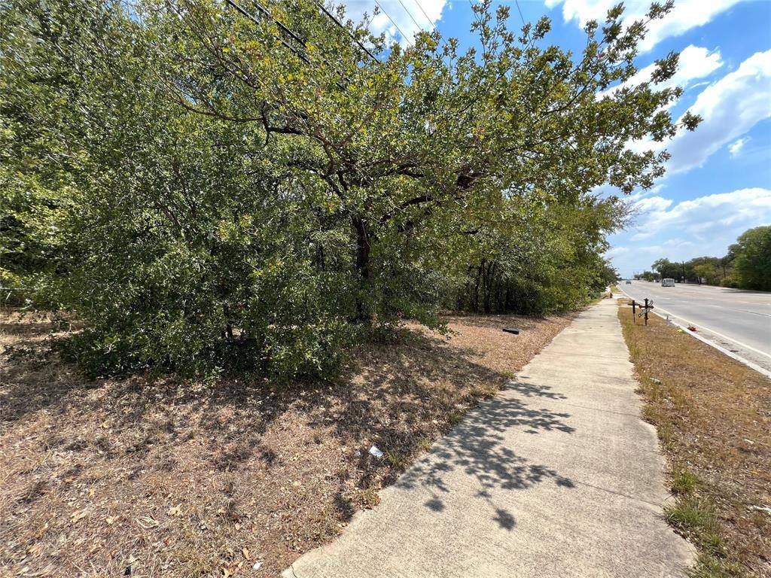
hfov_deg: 106.2
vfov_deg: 89.9
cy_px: 289
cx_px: 386
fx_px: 290
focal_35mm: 13
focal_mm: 1.57
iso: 32
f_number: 1.8
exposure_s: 1/410
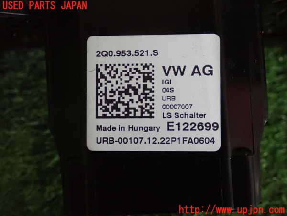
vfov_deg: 27.0
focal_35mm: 54
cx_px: 144
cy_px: 108
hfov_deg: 35.5
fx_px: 448
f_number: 3.3
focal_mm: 9.65
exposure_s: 1/320
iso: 1600
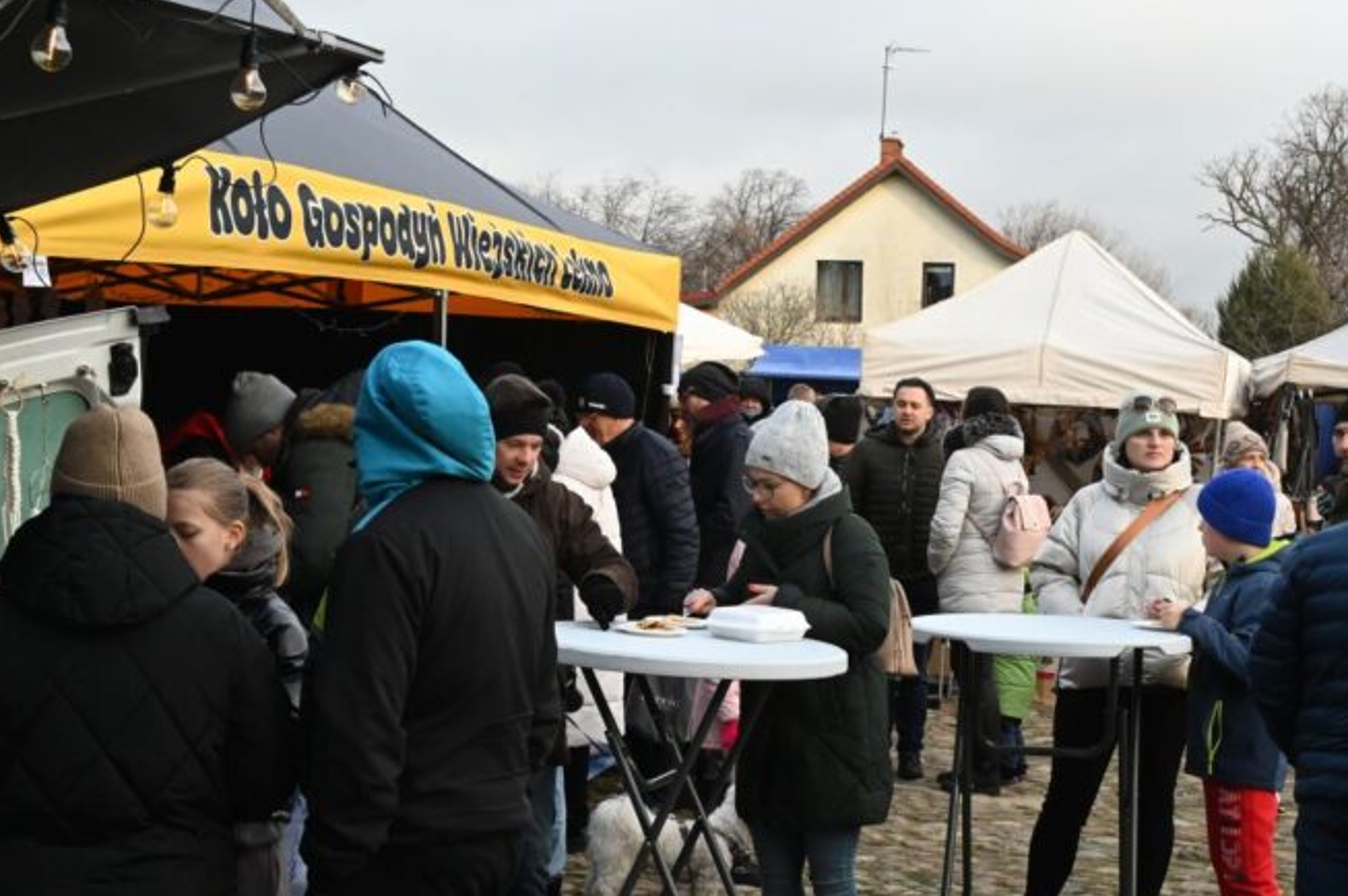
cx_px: 865
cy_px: 693
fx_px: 2581
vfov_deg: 19.5
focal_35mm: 69
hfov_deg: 29.1
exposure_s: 1/640
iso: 4000
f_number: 13
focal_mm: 44
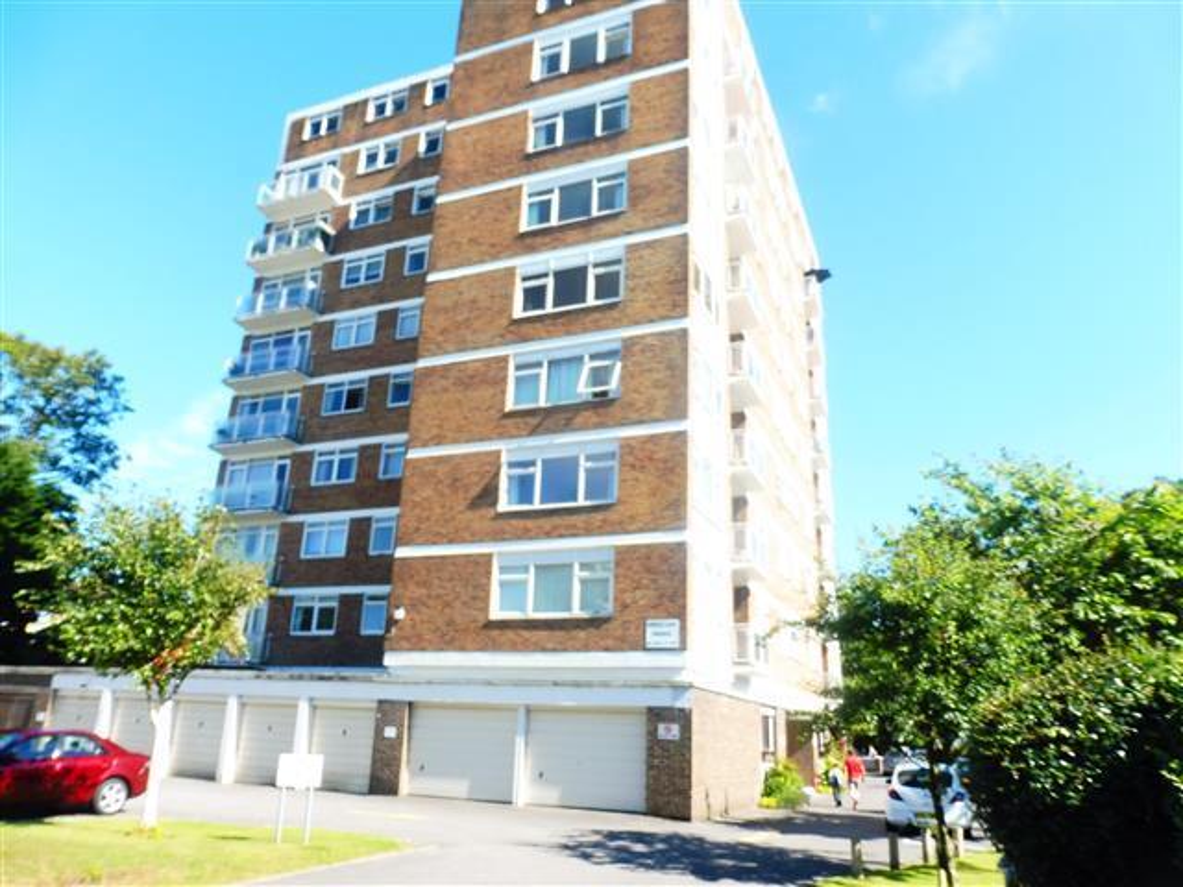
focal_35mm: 24
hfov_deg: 71.6
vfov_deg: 56.8
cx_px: 592
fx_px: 820
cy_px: 444
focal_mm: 4.3
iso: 100
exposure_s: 1/320
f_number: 4
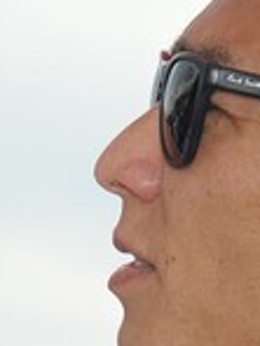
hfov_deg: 3.3
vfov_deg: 4.5
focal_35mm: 444
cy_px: 201
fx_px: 4446
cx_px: -492
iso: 400
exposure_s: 1/250
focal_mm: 95
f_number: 13
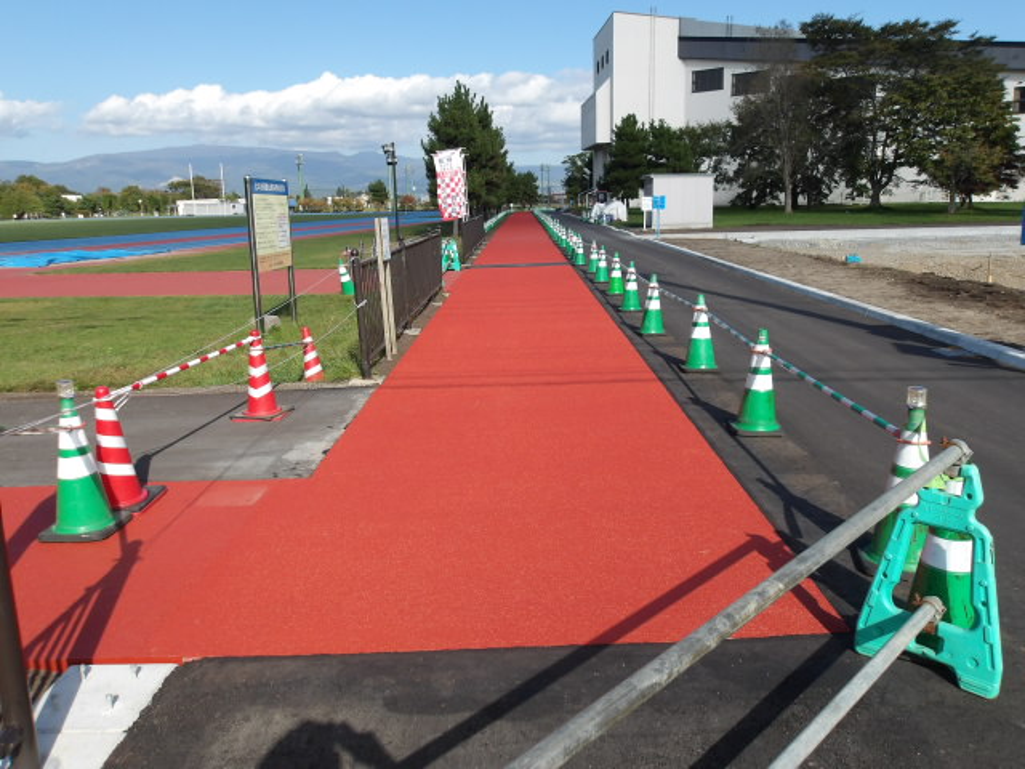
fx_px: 799
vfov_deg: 51.4
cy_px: 384
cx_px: 512
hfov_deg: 65.3
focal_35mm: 27
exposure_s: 1/97
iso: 100
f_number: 10.4
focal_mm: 4.9
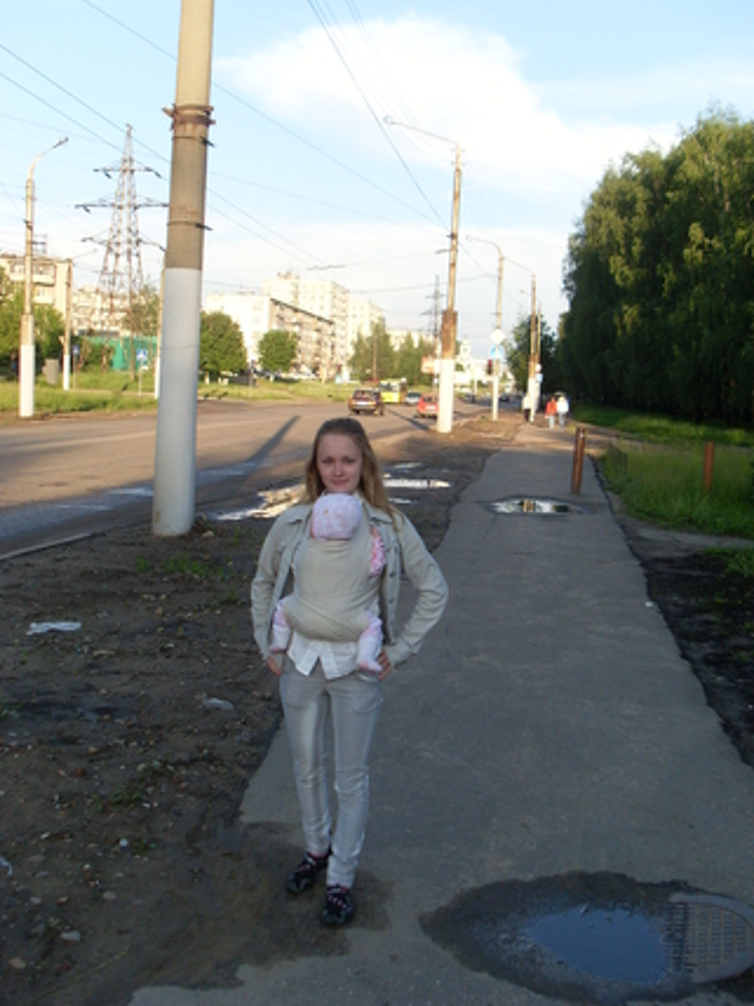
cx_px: 383
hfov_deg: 36.0
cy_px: 479
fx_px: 1162
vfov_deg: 46.8
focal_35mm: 40
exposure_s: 1/90
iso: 80
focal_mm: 6.3
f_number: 7.7
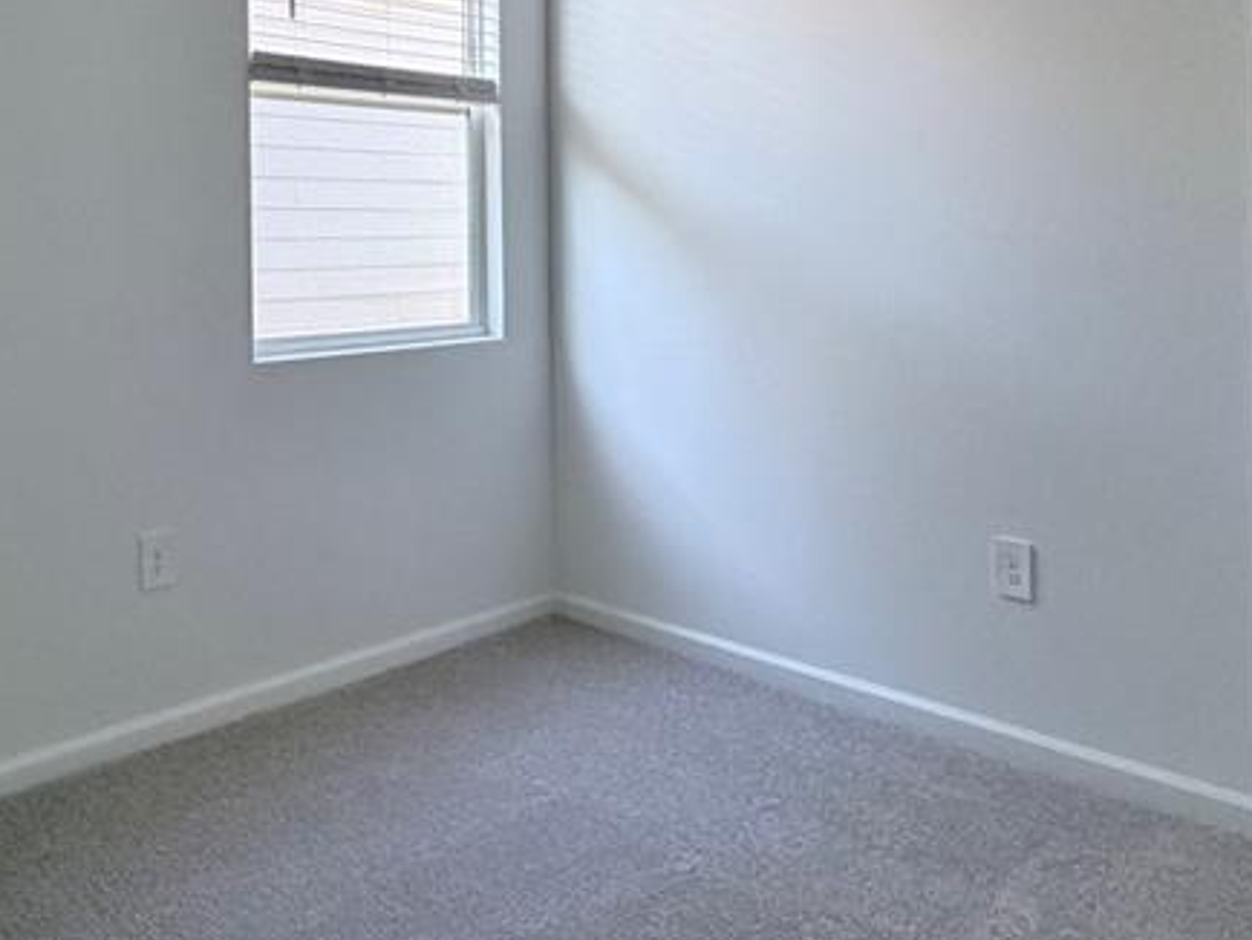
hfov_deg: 55.1
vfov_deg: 41.8
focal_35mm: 33
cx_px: 525
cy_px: 245
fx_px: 1194
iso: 320
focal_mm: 2.22
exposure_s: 1/115
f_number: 2.2
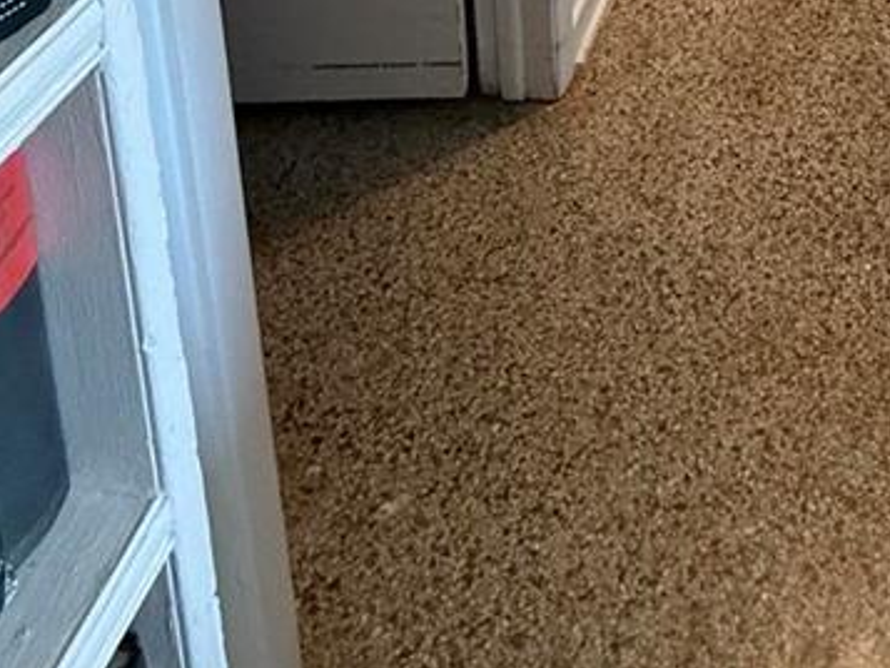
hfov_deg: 37.8
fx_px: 1209
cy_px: -521
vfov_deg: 21.2
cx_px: 800
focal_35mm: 47
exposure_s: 1/60
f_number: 2.2
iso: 500
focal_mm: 2.22
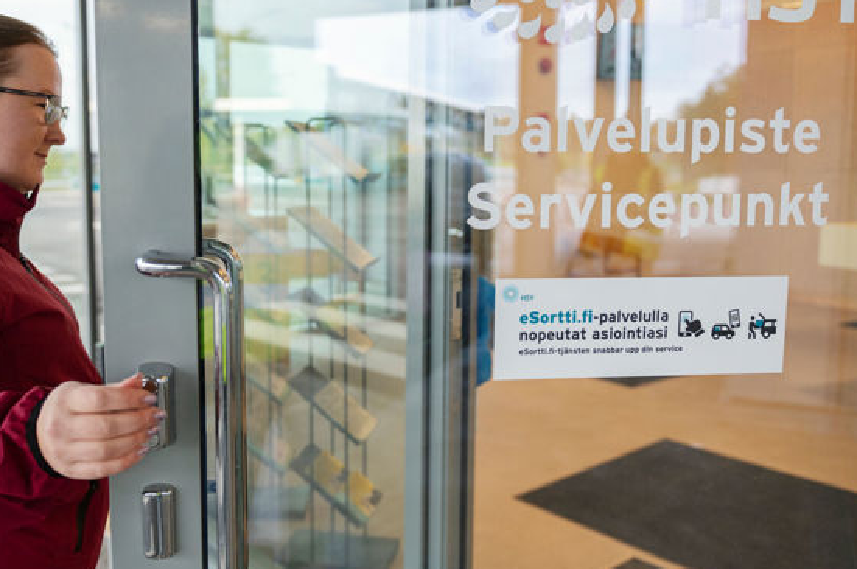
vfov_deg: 38.7
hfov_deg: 55.8
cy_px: 250
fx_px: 808
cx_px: 390
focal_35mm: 34
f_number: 2.8
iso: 800
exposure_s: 1/1000
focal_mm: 24
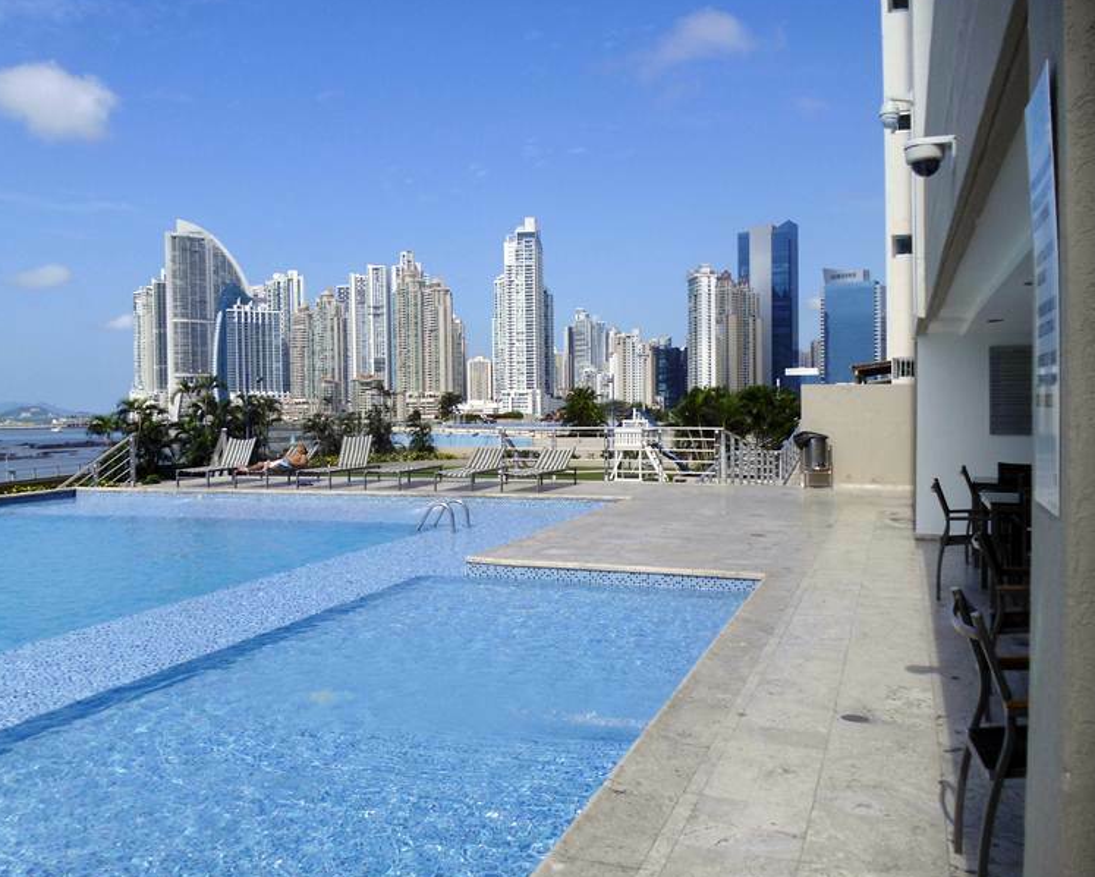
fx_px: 972
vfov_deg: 48.5
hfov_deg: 58.7
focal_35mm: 30
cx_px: 523
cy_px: 432
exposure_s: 1/250
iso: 100
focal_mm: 5
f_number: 9.1
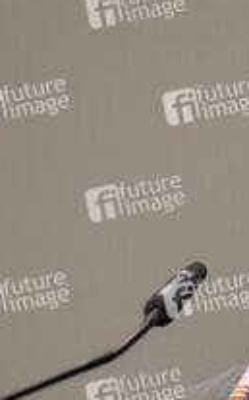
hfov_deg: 2.8
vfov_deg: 4.5
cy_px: 247
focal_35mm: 467
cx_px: 354
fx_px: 5081
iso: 2500
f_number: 2.8
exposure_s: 1/280
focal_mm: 140
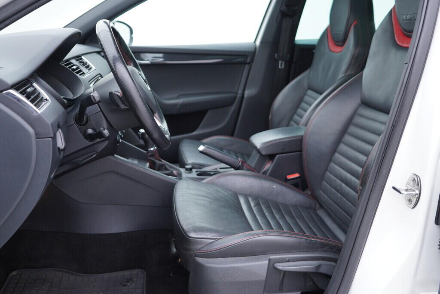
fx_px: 440
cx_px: 220
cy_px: 147
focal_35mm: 36
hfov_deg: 53.1
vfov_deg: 36.9
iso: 200
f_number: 2.8
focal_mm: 24
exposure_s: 1/40
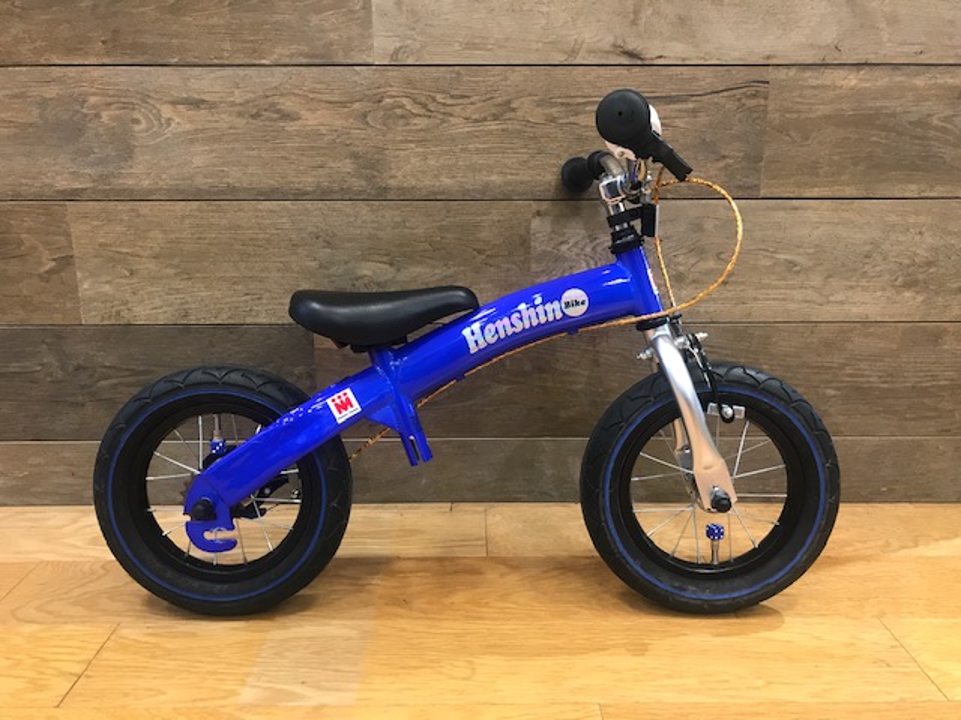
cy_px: 360
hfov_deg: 63.4
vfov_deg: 49.7
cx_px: 480
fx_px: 777
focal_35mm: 28
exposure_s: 1/24
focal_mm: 3.99
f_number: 1.8
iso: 40
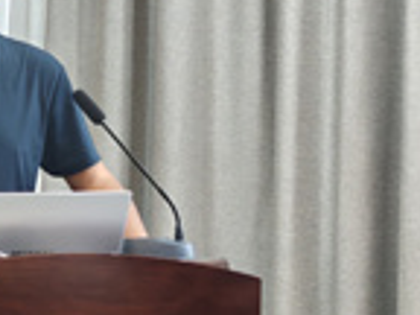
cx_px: -335
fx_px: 2075
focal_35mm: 171
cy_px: 99
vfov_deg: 8.7
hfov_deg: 10.8
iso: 400
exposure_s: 1/60
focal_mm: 6.68
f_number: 1.44
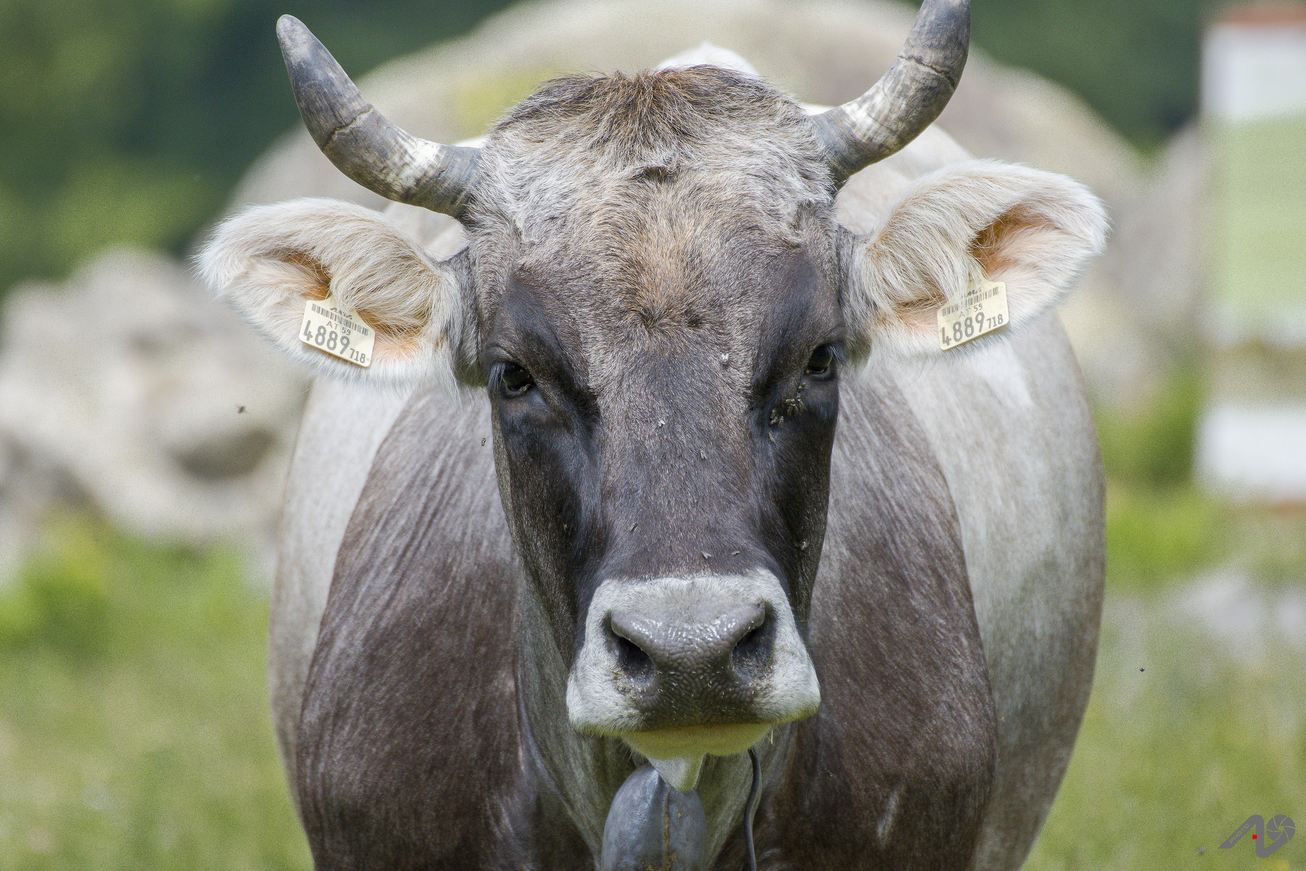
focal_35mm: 450
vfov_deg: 3.1
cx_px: 653
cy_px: 436
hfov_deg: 4.6
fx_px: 16324
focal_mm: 300
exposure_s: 1/2000
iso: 1250
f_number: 5.6
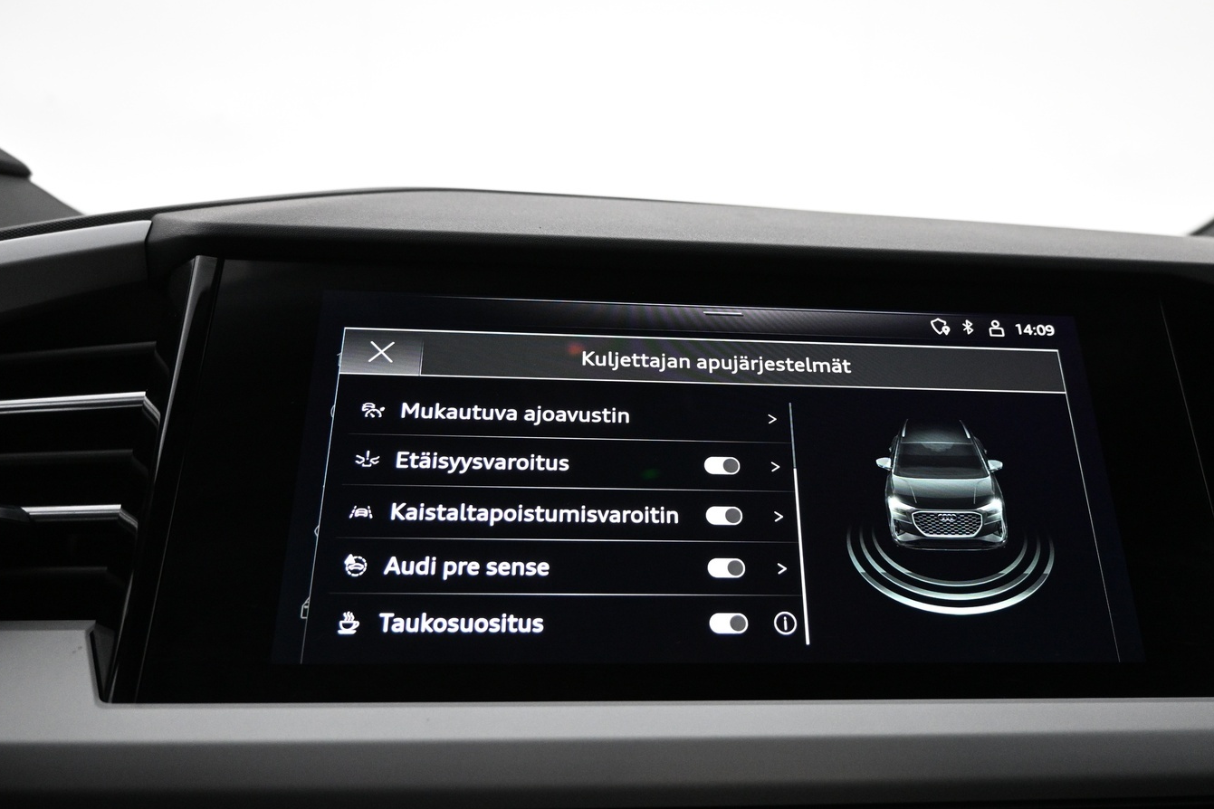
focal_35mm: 29
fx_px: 978
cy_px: 408
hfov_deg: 63.5
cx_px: 676
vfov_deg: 45.0
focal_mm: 16
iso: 1600
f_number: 3.5
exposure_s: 1/60
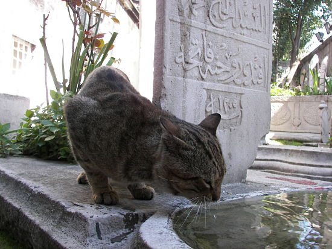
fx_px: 345
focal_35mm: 36
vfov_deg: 39.7
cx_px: 166
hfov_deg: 51.3
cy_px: 124
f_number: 2.8
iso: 50
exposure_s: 1/80
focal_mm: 6
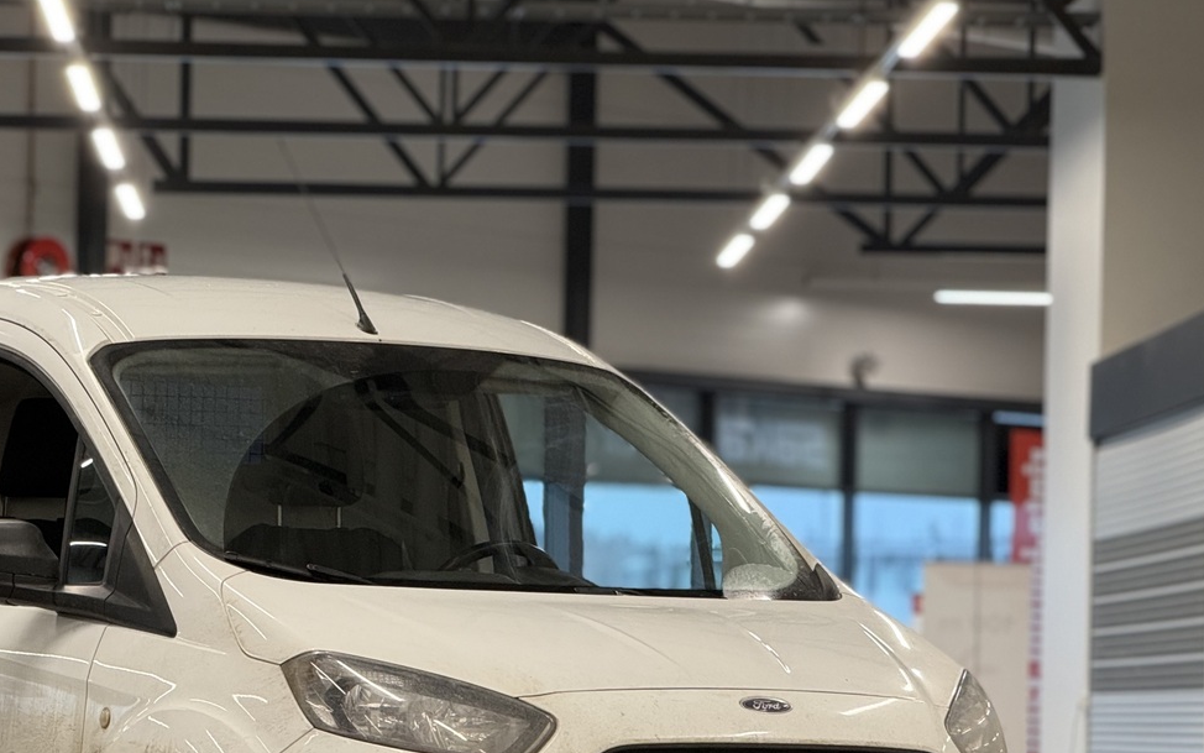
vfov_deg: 7.0
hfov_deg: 11.1
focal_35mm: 188
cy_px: 602
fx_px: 6170
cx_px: 333
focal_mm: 15.66
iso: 160
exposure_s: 1/99
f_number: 2.8
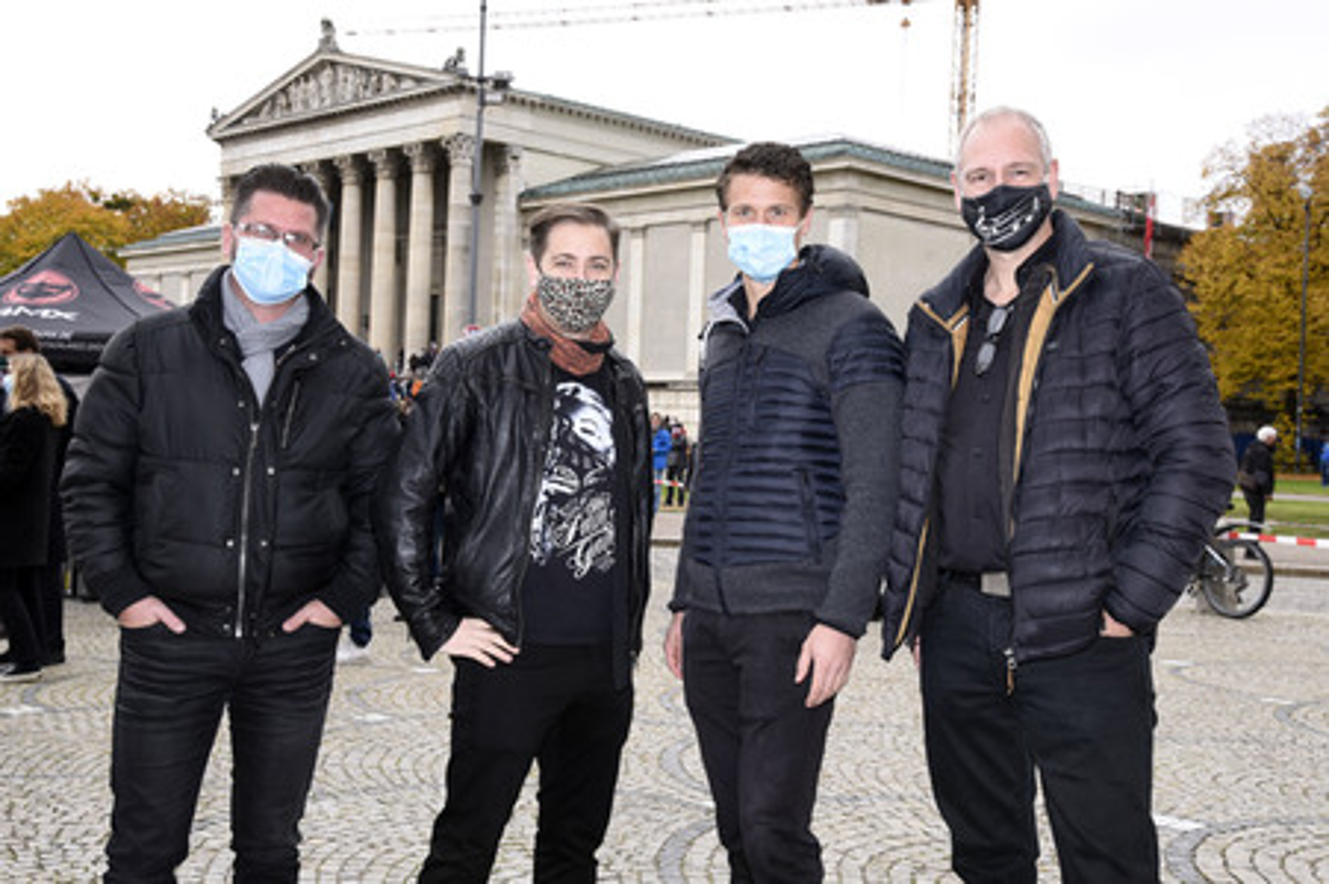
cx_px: 664
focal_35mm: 38
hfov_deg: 50.7
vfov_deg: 35.0
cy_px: 442
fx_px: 1402
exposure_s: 1/160
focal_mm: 38
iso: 500
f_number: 8
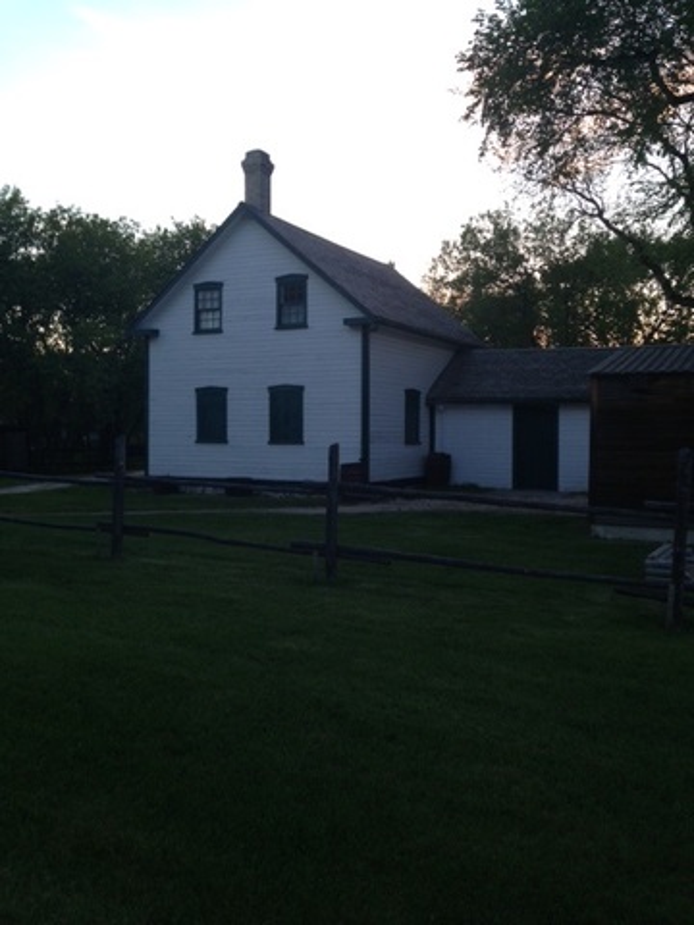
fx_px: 882
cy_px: 462
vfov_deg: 55.4
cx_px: 347
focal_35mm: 33
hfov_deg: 42.9
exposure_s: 1/40
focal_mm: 4.12
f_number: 2.4
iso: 50
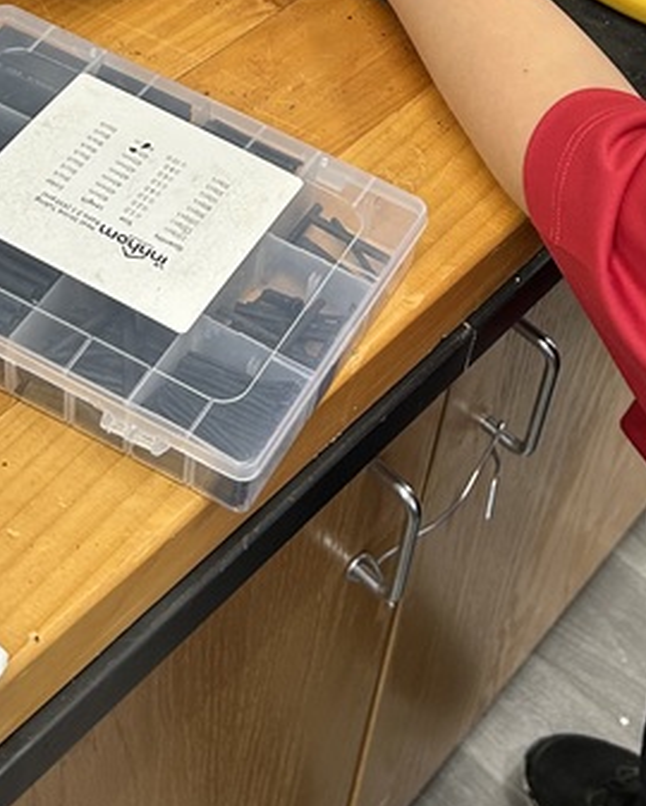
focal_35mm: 77
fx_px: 1839
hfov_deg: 19.6
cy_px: -62
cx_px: 572
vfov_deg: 23.3
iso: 125
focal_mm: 5.7
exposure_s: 1/60
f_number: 1.5
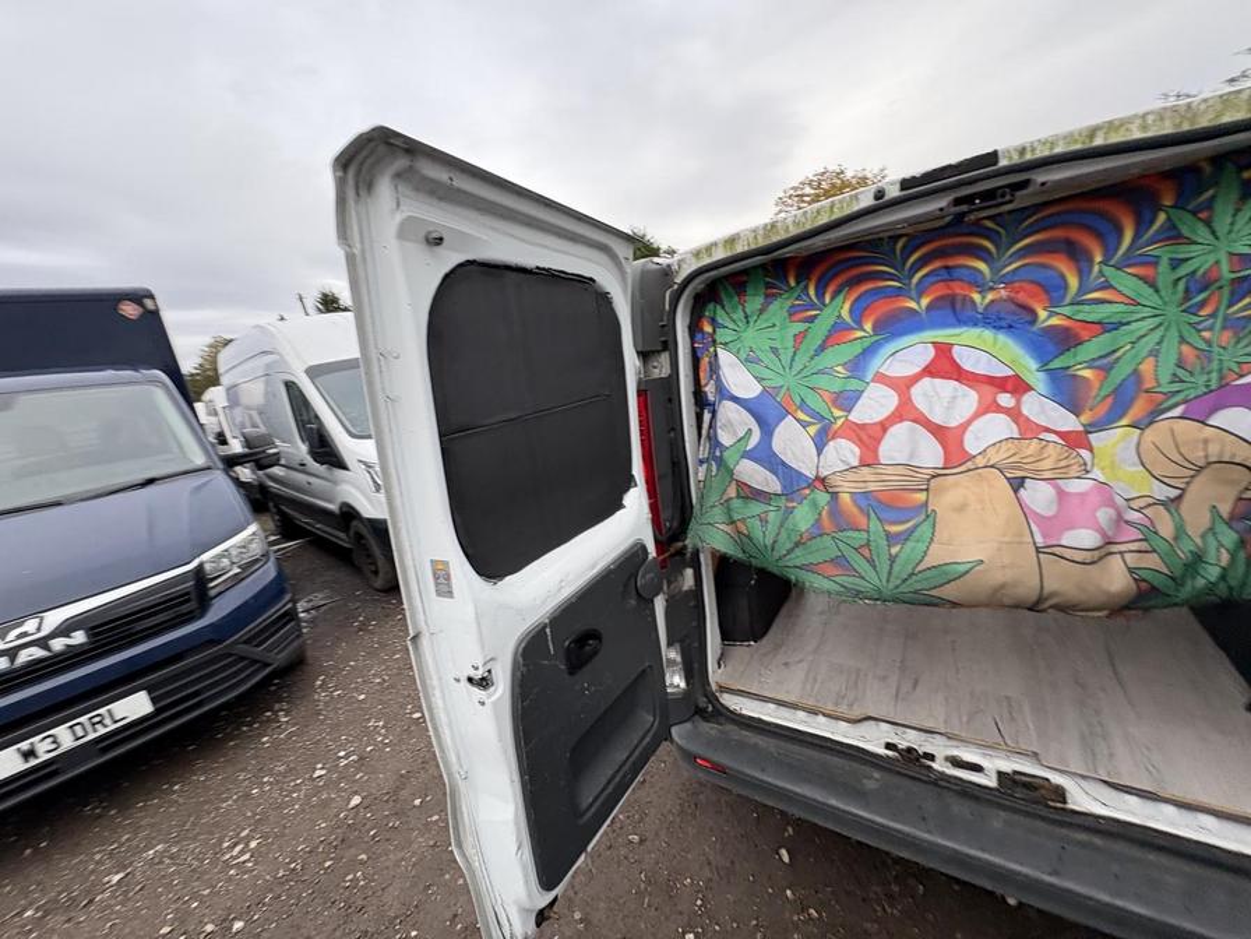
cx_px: 626
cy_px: 470
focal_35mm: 14
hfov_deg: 102.1
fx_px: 506
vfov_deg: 85.7
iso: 64
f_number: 2.2
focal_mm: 2.22
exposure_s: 1/99
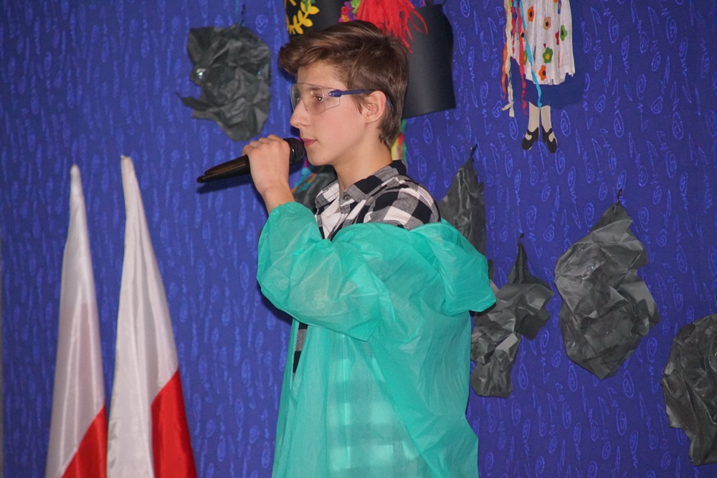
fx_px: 5975
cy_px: 239
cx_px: 358
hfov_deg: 6.9
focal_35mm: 300
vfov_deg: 4.6
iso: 3200
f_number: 6.3
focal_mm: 200
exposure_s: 1/60
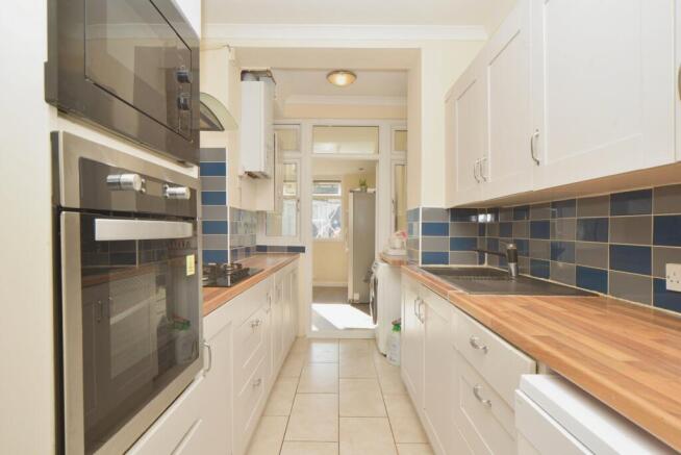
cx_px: 340
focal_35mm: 20
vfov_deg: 62.0
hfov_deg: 83.9
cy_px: 228
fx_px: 379
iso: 320
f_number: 11
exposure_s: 1/80
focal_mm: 20
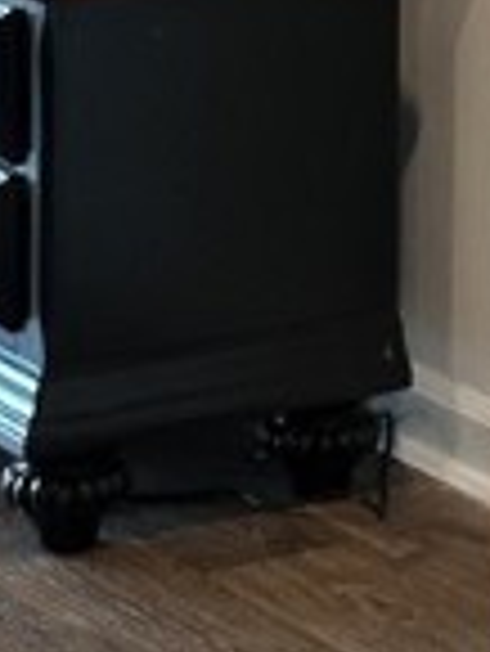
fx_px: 4787
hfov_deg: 5.7
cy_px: -553
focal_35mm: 254
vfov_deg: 7.5
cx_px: 953
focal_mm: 6.86
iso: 160
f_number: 1.78
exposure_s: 1/60
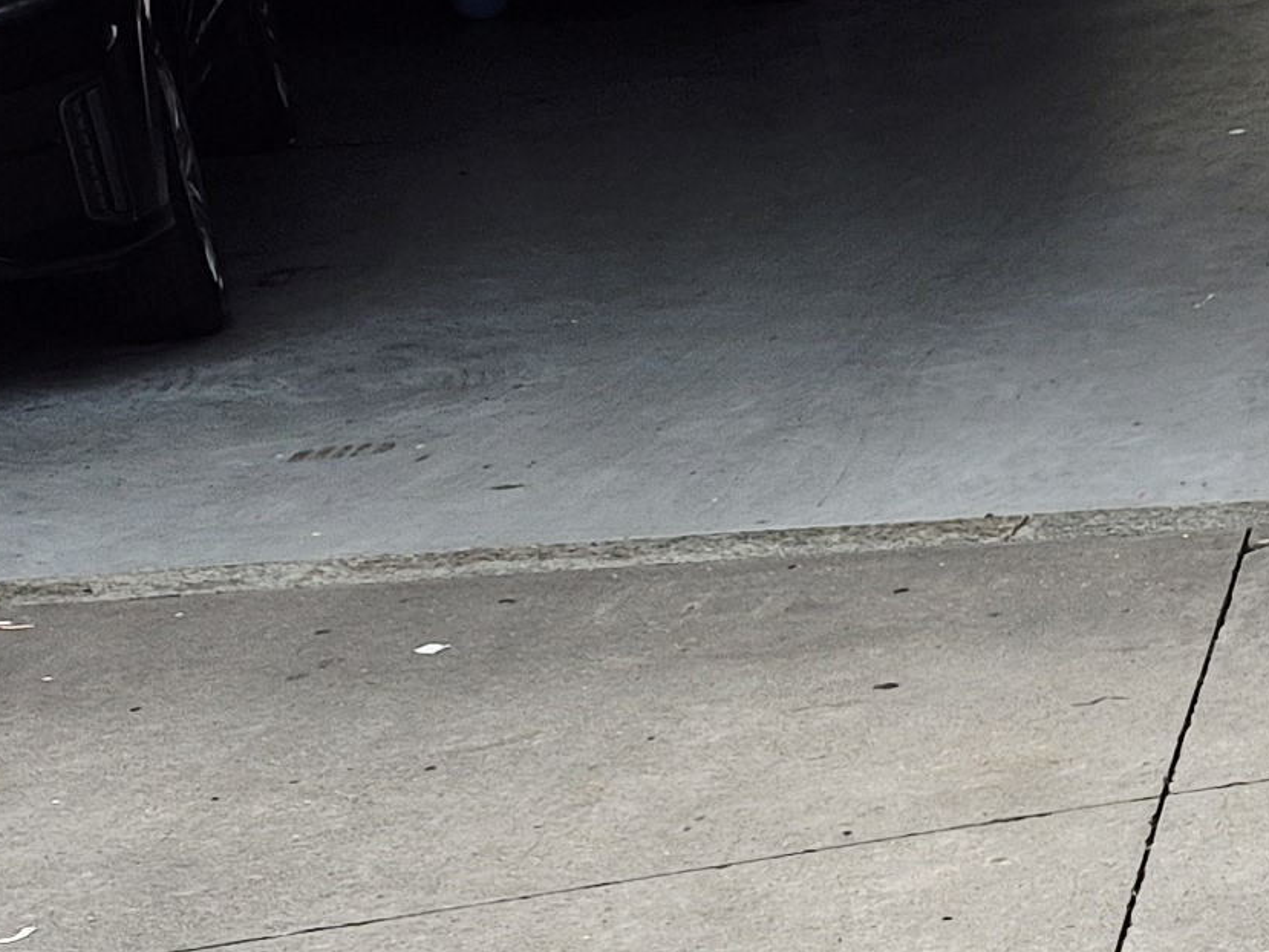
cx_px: 3042
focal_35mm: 111
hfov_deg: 13.2
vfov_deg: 13.2
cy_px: 934
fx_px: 4070
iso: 25
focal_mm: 5.4
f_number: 1.8
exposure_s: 1/1992
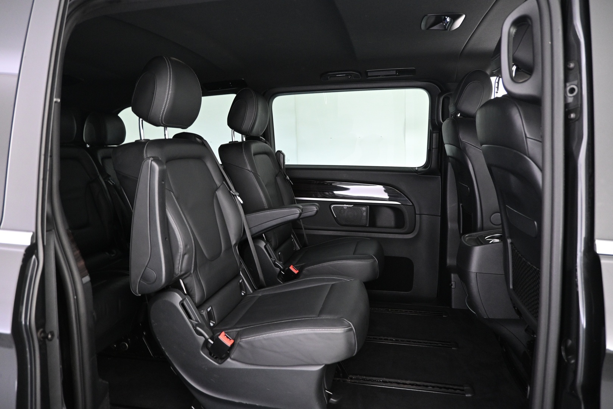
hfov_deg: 73.7
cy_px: 204
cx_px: 306
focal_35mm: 24
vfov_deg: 53.1
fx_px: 409
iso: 1600
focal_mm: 16
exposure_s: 1/13
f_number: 3.5
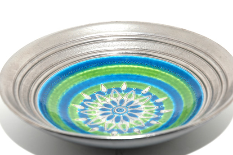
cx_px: 119
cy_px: 89
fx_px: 618
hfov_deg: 21.4
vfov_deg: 14.3
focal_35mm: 96
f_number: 4.5
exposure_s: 1/60
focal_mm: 55
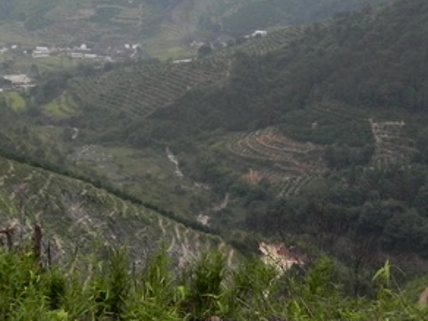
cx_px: 145
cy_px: -23
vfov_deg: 18.1
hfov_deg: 24.6
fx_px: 977
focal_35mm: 79
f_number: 2.8
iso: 160
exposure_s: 1/53.2
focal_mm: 5.9
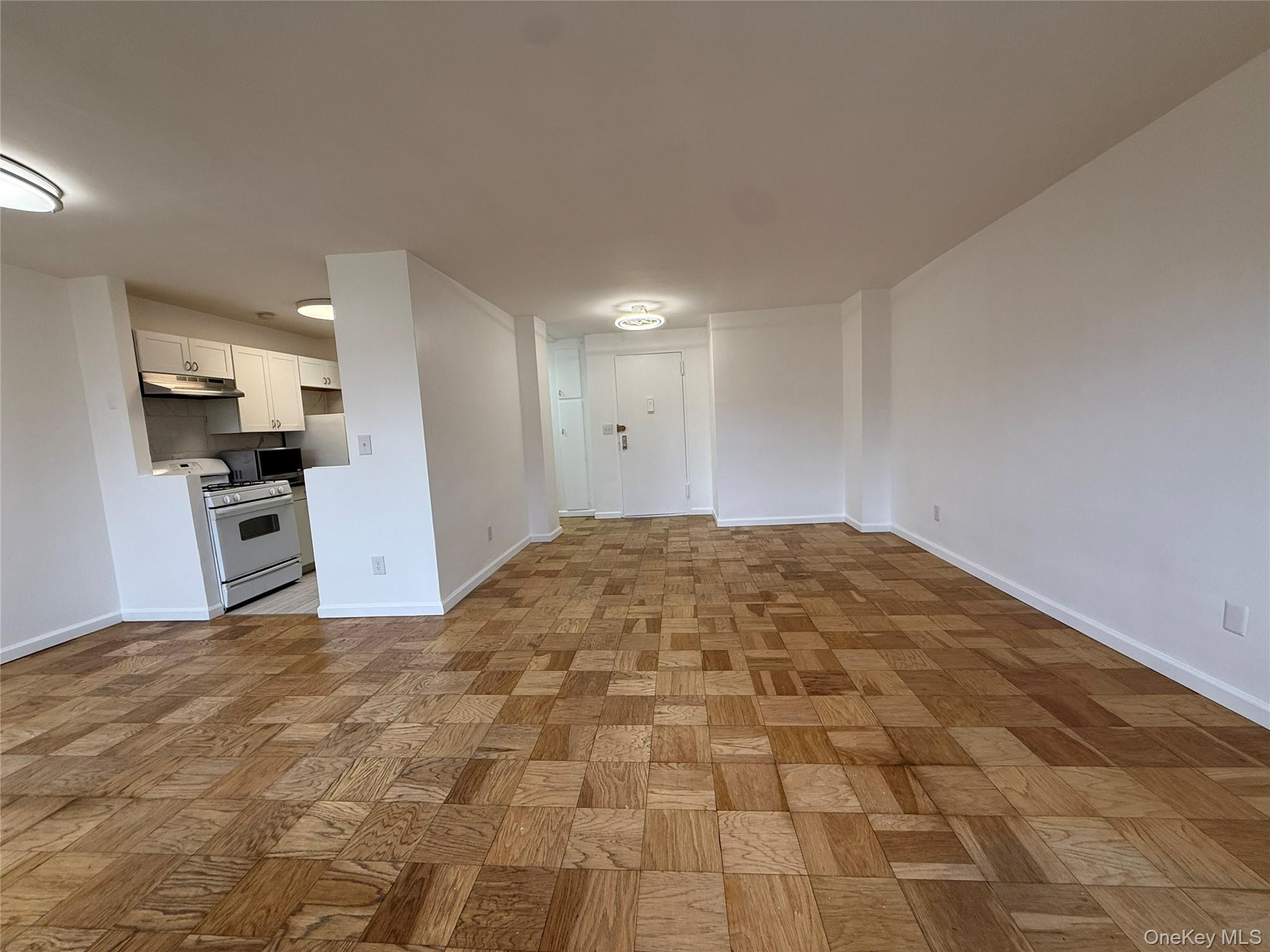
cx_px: 635
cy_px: 476
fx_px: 514
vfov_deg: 85.7
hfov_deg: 102.1
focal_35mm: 14
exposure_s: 1/120
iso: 100
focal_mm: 2.22
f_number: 2.2
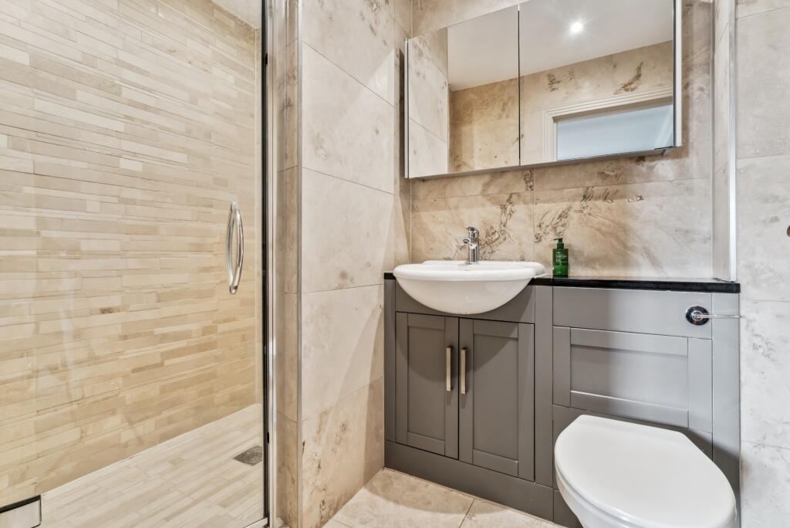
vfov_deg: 73.8
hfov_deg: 96.7
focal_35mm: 16
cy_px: 264
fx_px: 351
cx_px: 395
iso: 640
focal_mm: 16
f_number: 8
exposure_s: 1/20
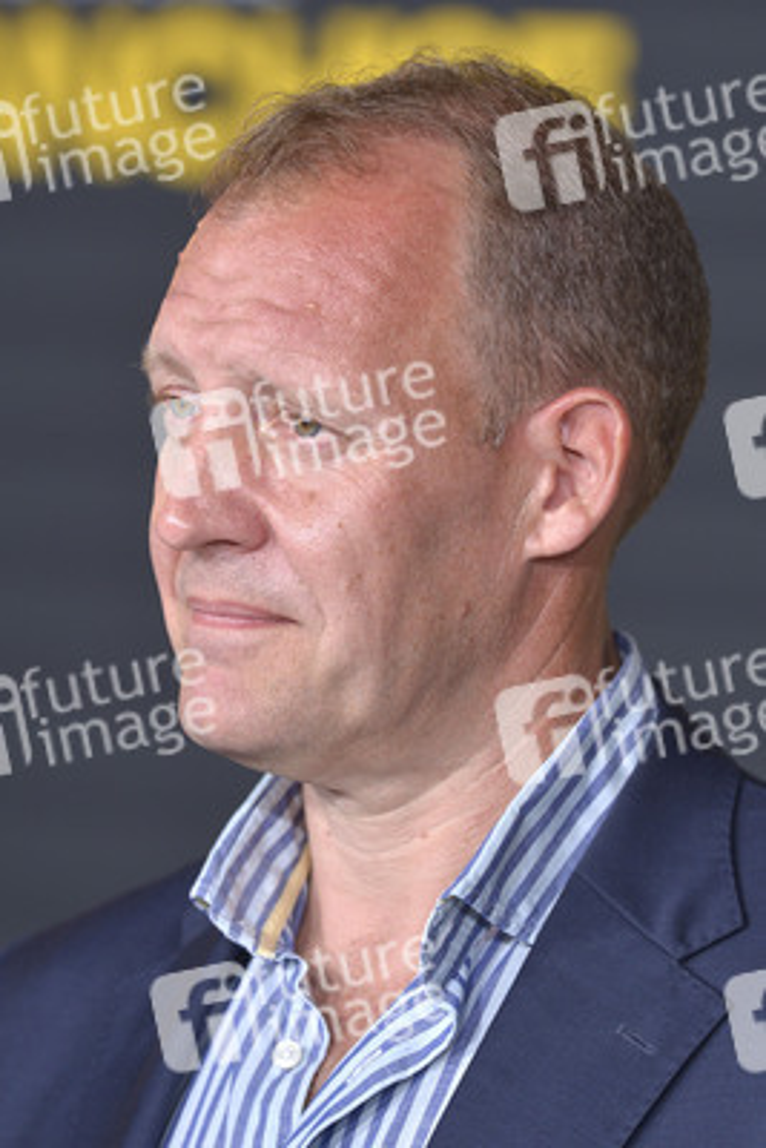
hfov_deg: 4.6
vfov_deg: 6.9
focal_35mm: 300
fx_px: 9566
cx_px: 383
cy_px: 574
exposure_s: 1/500
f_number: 5.6
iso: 400
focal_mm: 300
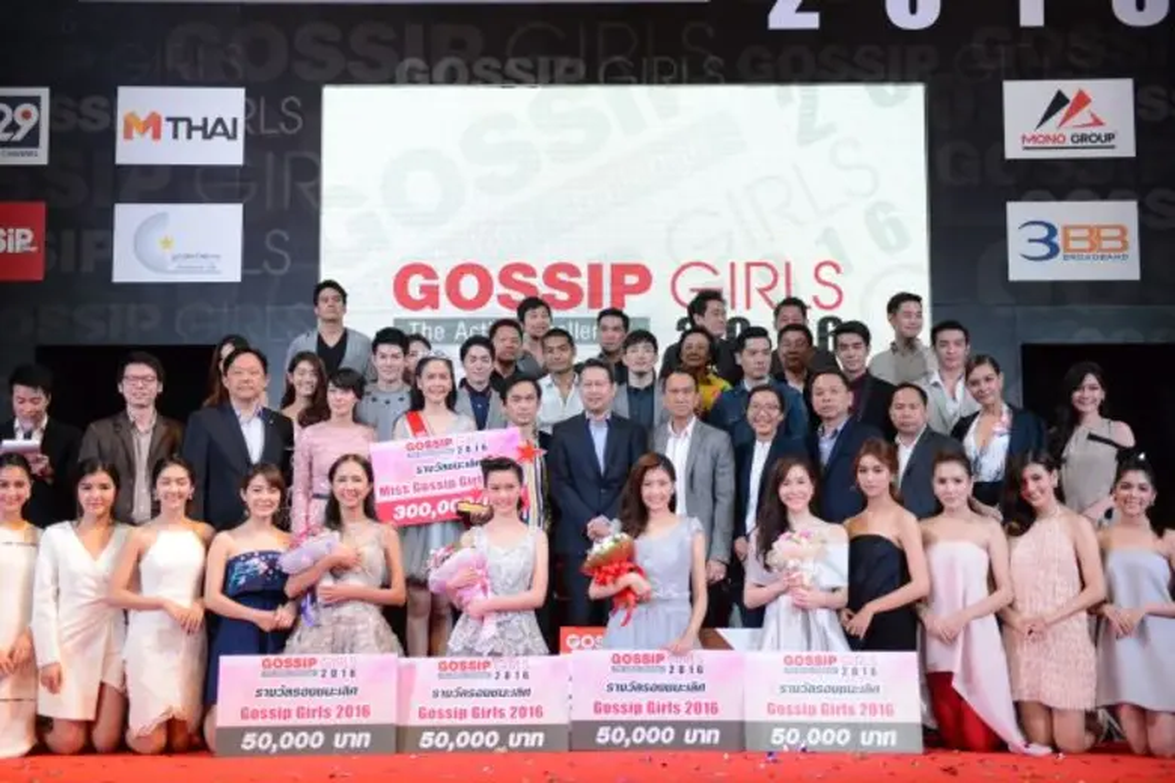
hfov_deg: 39.6
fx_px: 1632
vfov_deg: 27.0
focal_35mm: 50
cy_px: 392
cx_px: 588
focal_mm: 50
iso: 4000
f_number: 2.8
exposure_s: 1/3200
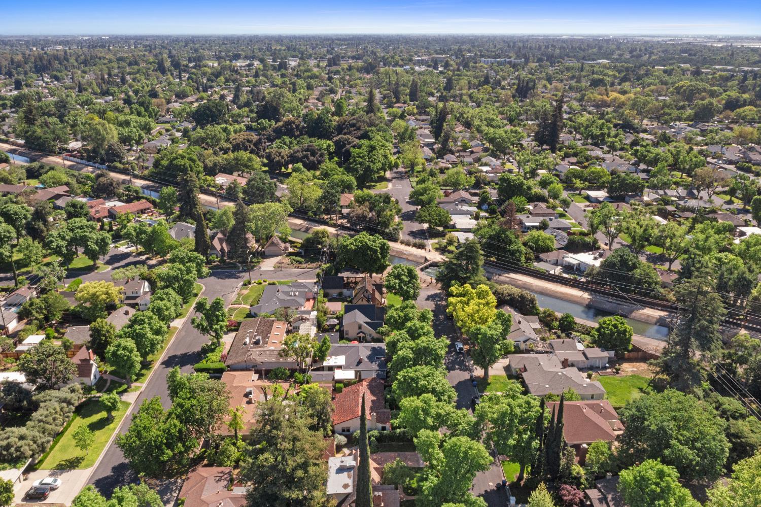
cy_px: 254
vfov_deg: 46.4
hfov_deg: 65.5
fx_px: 592
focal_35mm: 28
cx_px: 380
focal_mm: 10.26
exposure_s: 1/320
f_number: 9
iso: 800
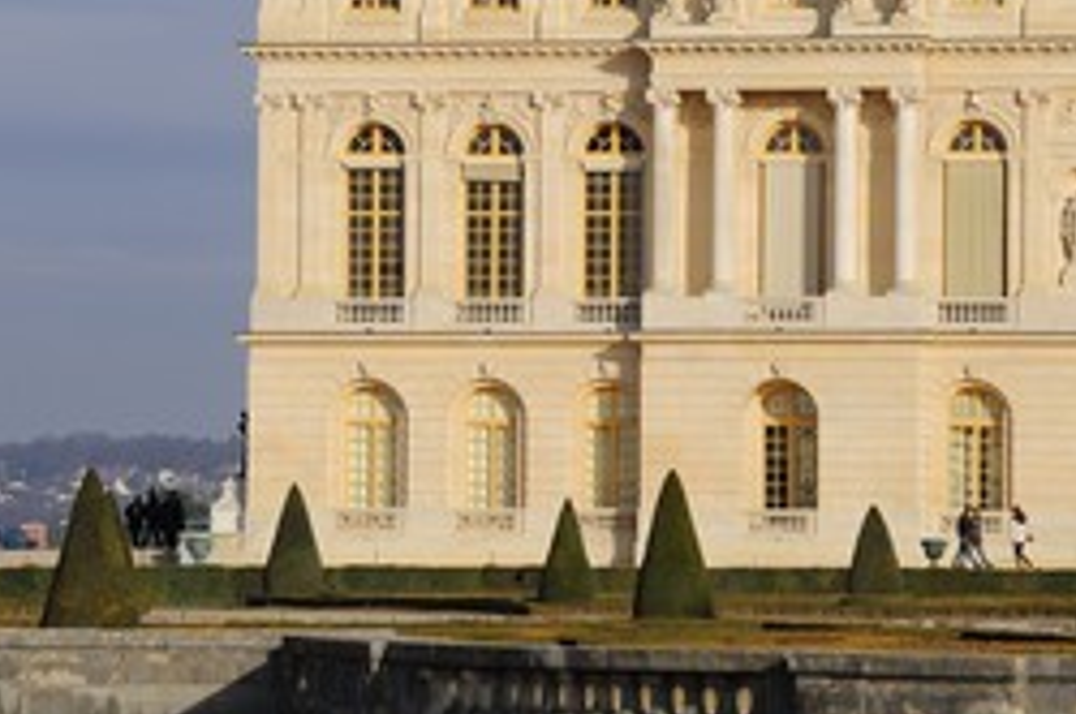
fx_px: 8537
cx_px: 689
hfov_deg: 7.2
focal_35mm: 286
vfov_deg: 4.8
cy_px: 219
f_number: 9
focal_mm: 170
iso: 200
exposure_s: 1/400
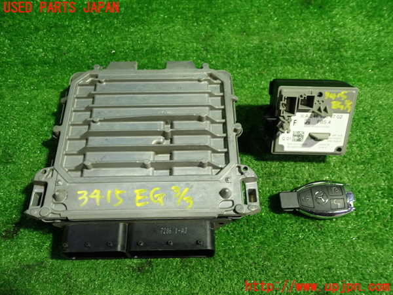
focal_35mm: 30
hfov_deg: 60.0
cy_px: 148
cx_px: 196
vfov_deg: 46.8
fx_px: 341
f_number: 2.3
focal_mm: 5.4
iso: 250
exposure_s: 1/30
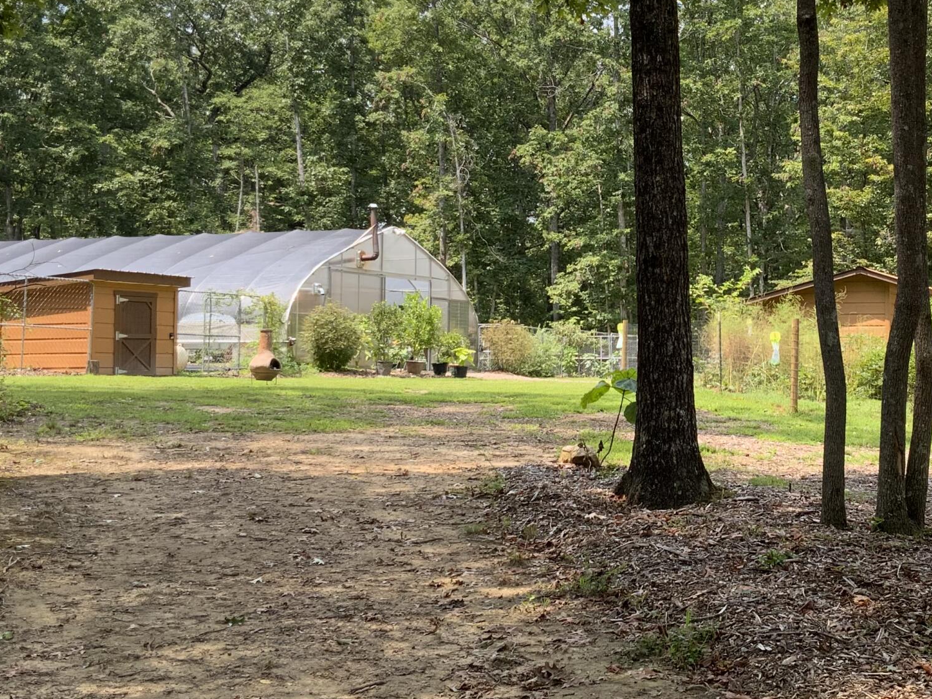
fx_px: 1562
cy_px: 306
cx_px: 700
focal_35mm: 58
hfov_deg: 32.6
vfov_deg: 25.2
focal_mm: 3
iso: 16
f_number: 1.8
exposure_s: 1/504
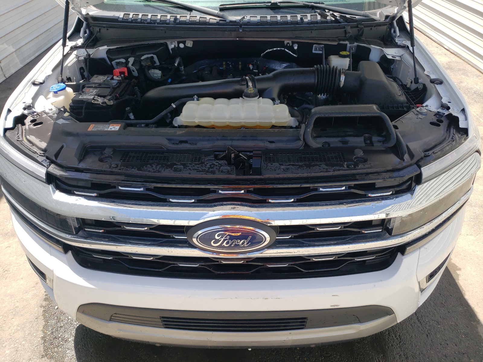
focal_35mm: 26
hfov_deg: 67.3
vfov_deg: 53.1
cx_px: 242
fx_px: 363
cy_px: 181
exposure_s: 1/1111
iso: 50
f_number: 1.5
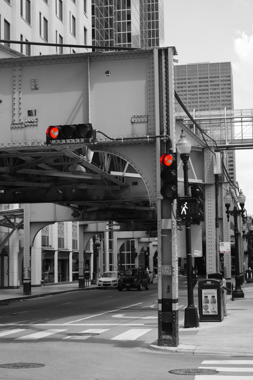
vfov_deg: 29.9
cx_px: 126
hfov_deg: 20.1
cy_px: 190
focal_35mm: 68
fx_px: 712
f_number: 6.3
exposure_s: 1/160
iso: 100
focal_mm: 45
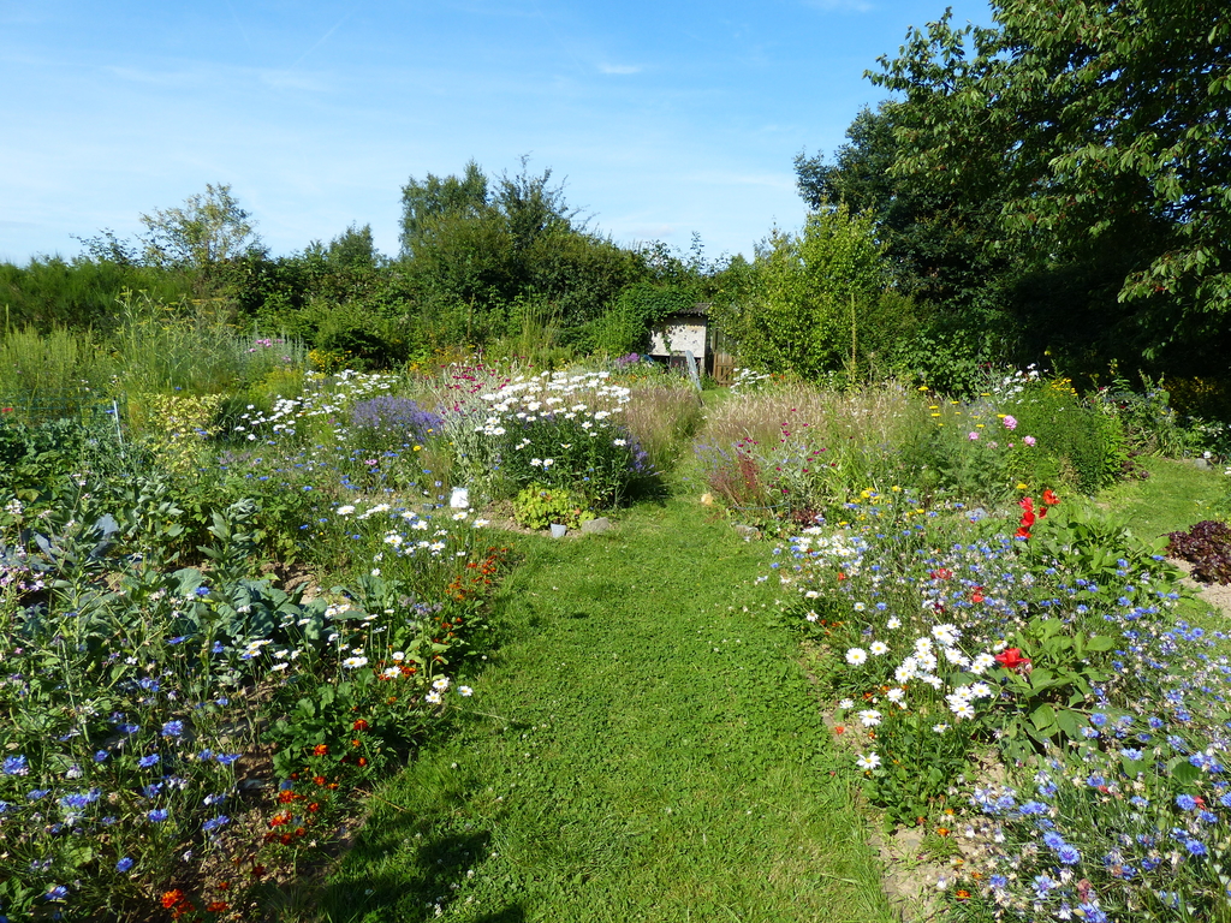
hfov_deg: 69.4
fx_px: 889
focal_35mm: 25
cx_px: 616
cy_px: 462
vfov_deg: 54.9
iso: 100
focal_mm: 4.5
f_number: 4
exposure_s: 1/640
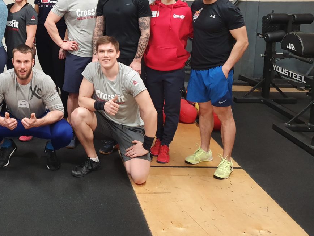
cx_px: 49
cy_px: 35
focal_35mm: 46
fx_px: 417
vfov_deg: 30.5
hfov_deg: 39.1
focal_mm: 4.32
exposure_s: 1/50
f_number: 1.5
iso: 320
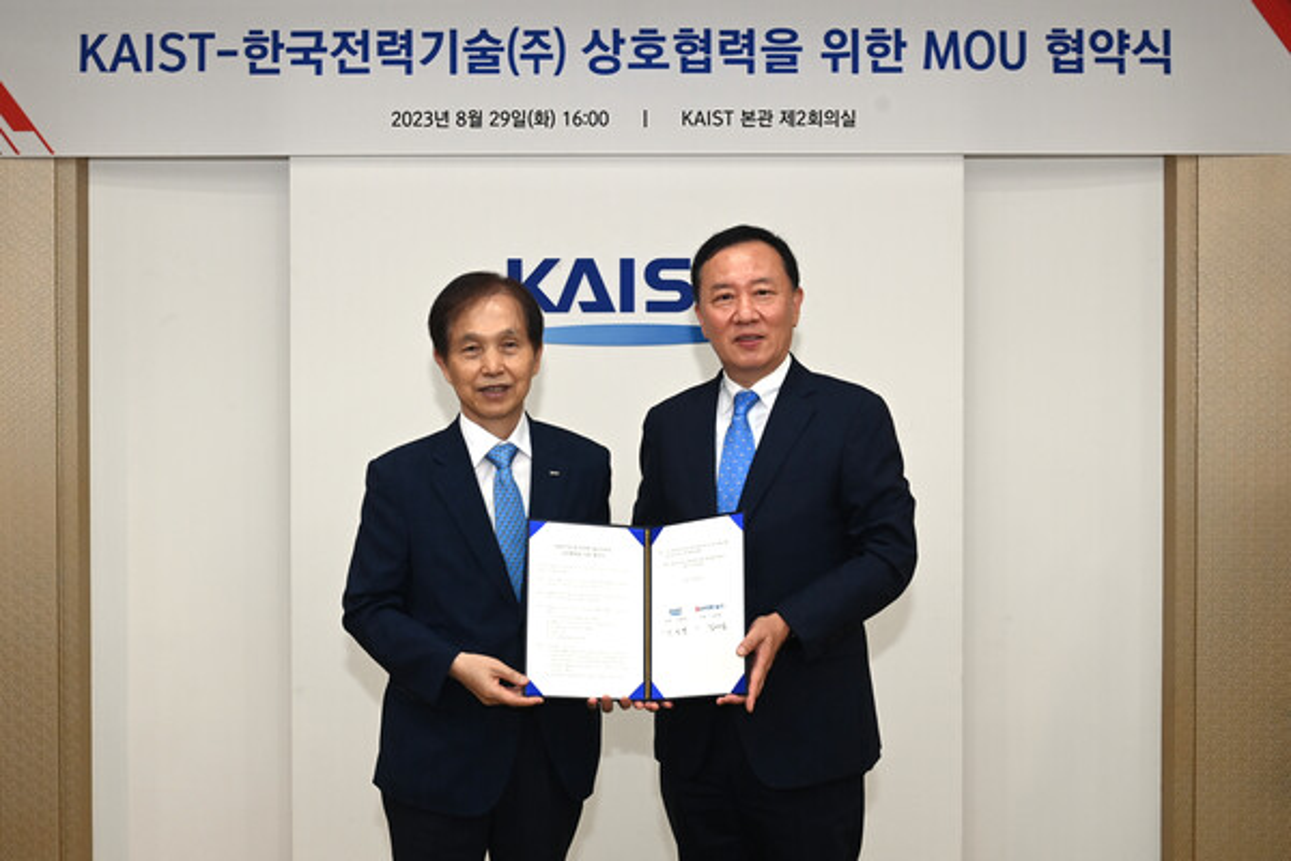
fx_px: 1219
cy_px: 430
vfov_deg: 38.9
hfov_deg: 55.8
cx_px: 646
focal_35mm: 34
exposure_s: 1/125
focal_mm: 34
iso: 1250
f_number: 5.6
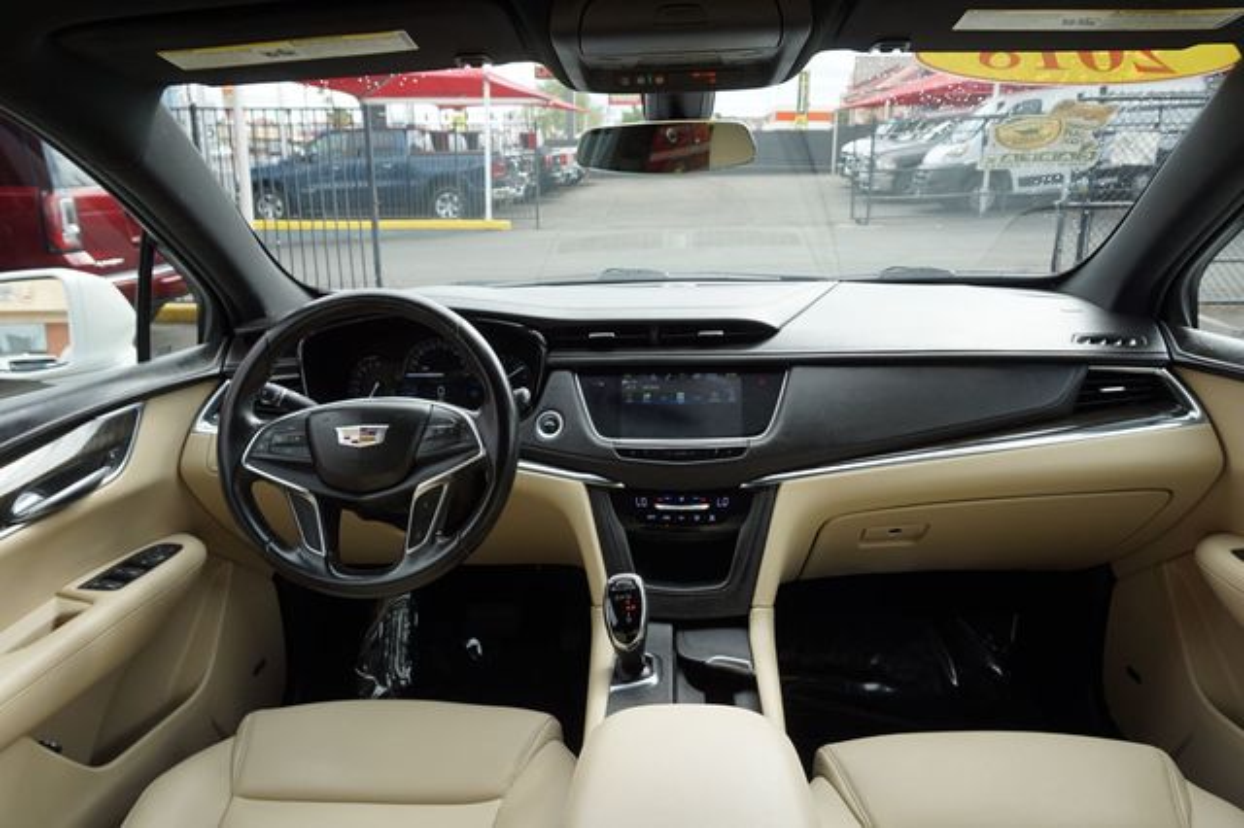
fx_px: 829
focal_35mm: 24
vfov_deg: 53.1
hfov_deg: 73.8
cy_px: 414
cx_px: 622
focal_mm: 16
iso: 100
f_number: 6.3
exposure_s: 1/80
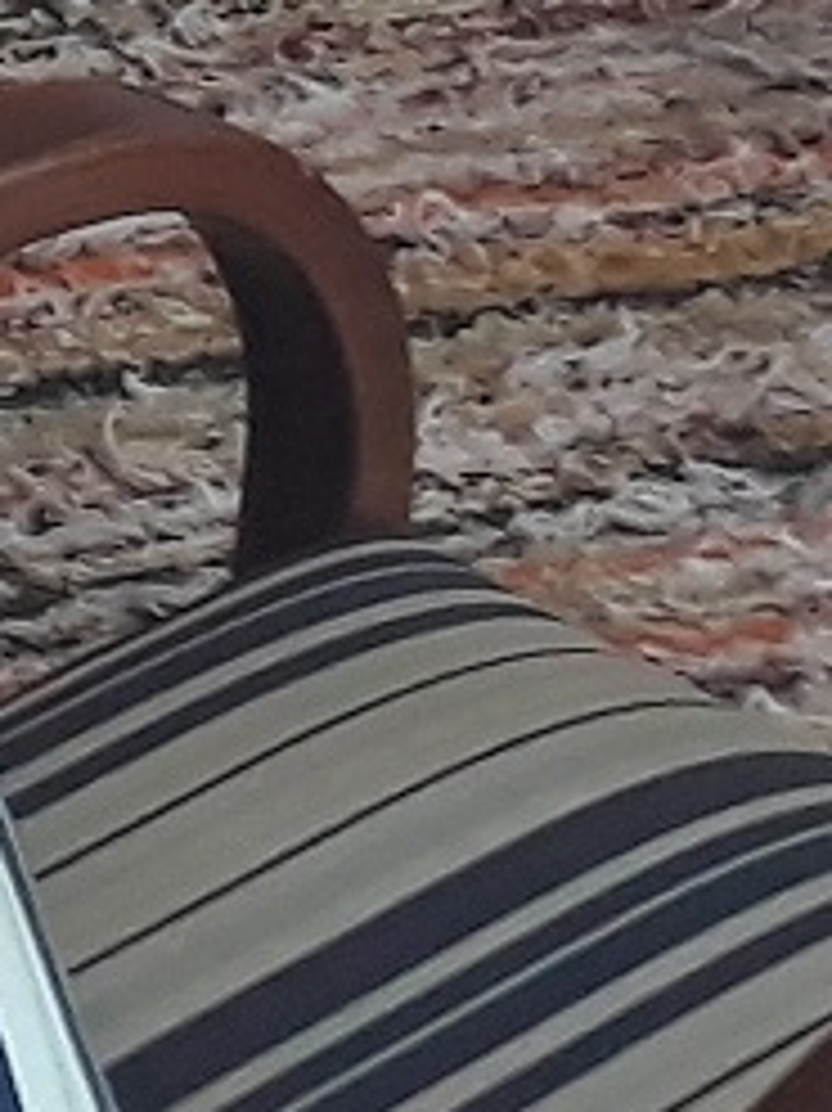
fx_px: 7249
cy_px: -720
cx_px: -58
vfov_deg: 8.5
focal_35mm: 226
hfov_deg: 6.5
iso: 160
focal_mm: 3.6
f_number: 1.9
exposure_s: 1/33
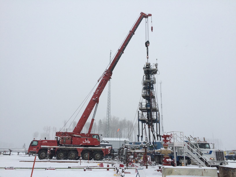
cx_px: 118
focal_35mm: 29
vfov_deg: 48.2
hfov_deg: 61.7
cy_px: 88
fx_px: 198
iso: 32
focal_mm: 4.15
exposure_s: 1/466
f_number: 2.2
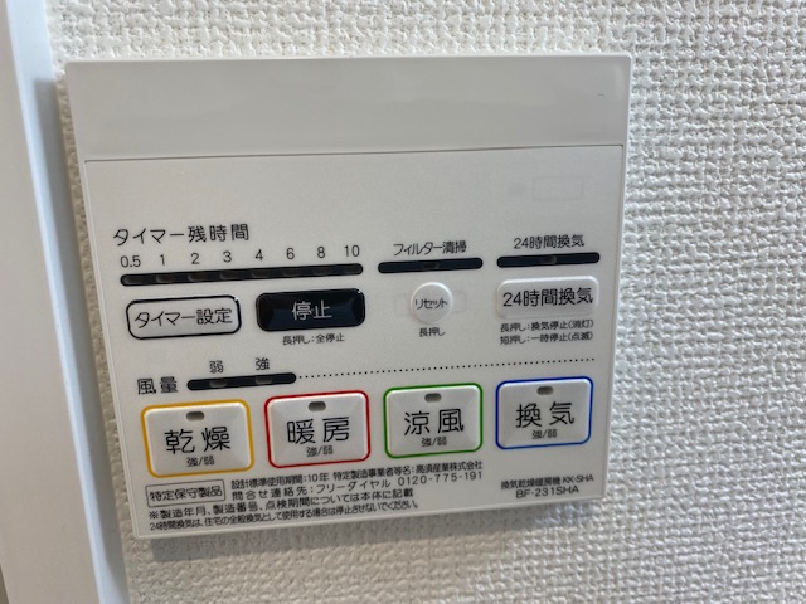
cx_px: 403
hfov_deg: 67.3
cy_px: 302
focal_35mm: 26
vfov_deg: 53.1
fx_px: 605
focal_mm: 4.25
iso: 100
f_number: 1.8
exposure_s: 1/120
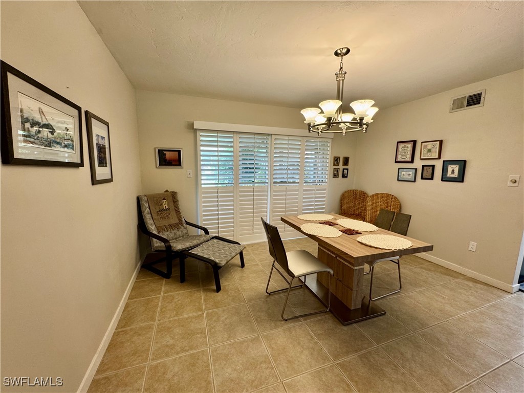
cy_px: 196
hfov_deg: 102.1
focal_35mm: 14
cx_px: 262
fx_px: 212
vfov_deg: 85.7
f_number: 2.2
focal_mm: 2.22
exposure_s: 1/60
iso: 160
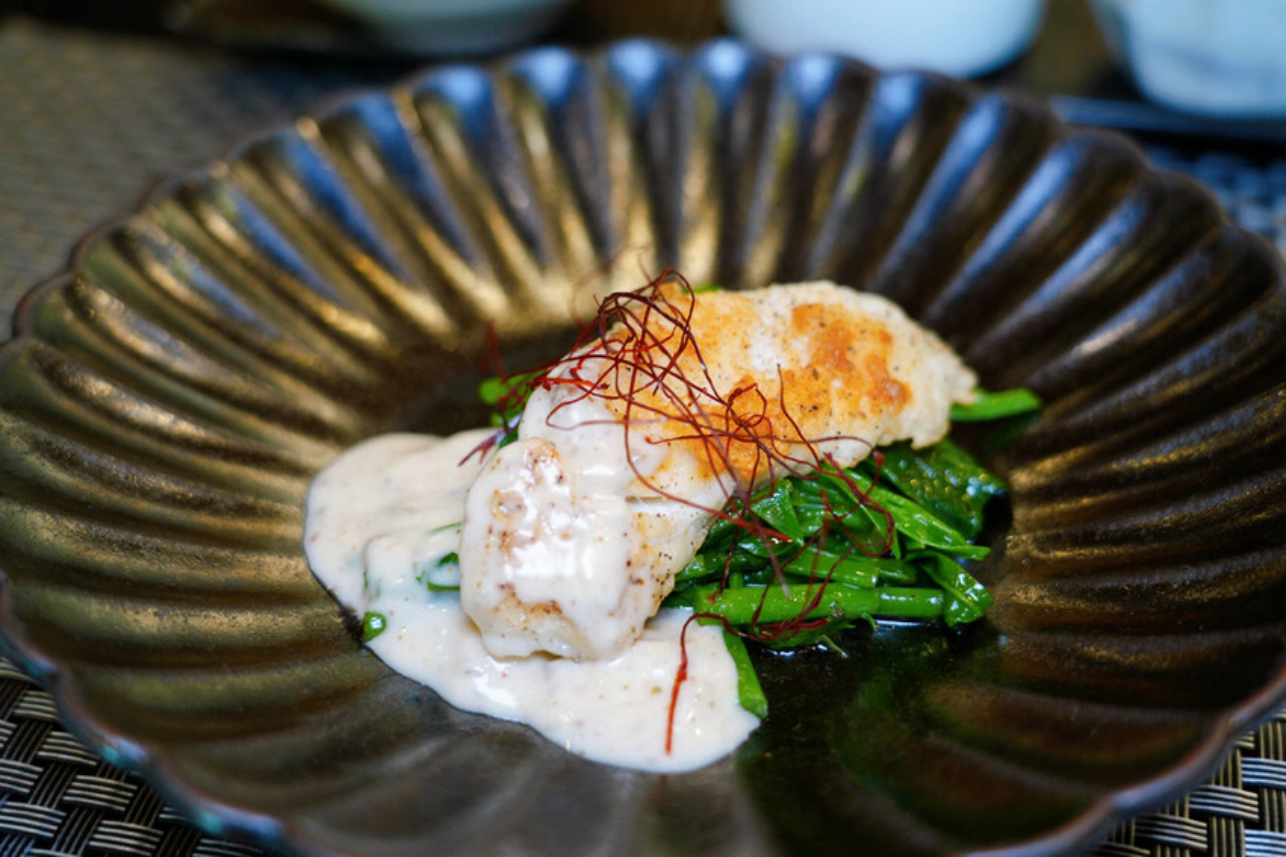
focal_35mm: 47
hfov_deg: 41.9
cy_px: 428
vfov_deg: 28.6
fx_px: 1678
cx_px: 643
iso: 320
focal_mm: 47
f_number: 4
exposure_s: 1/50
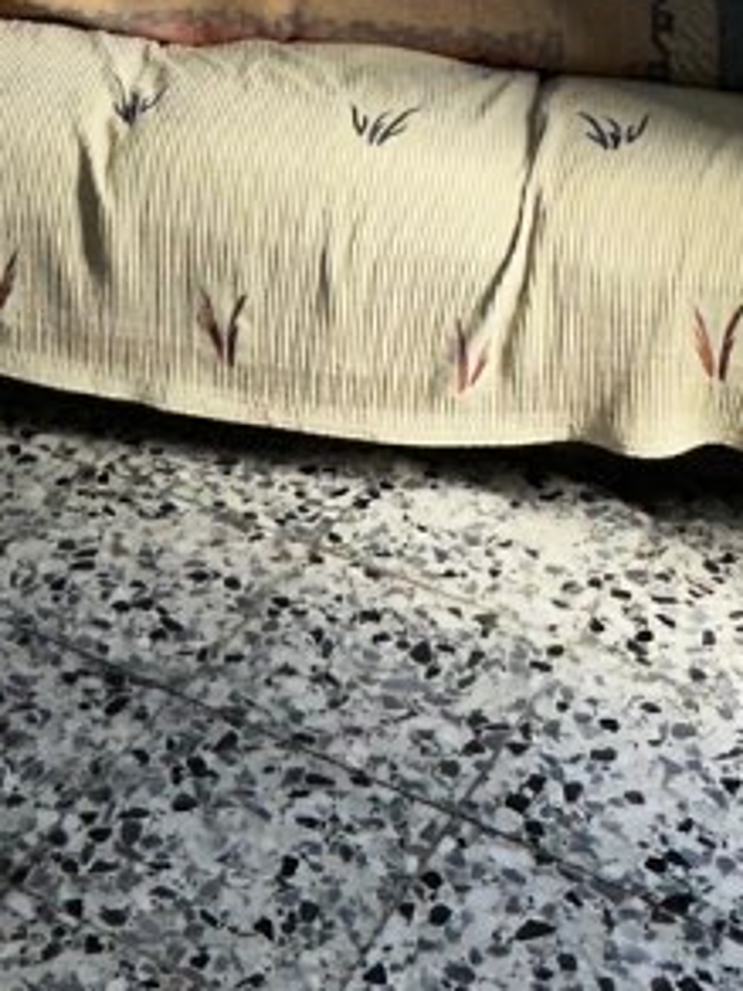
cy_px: -187
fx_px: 2061
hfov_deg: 19.8
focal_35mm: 72
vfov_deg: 24.6
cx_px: 5
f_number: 2.2
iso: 80
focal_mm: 2.22
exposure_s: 1/118
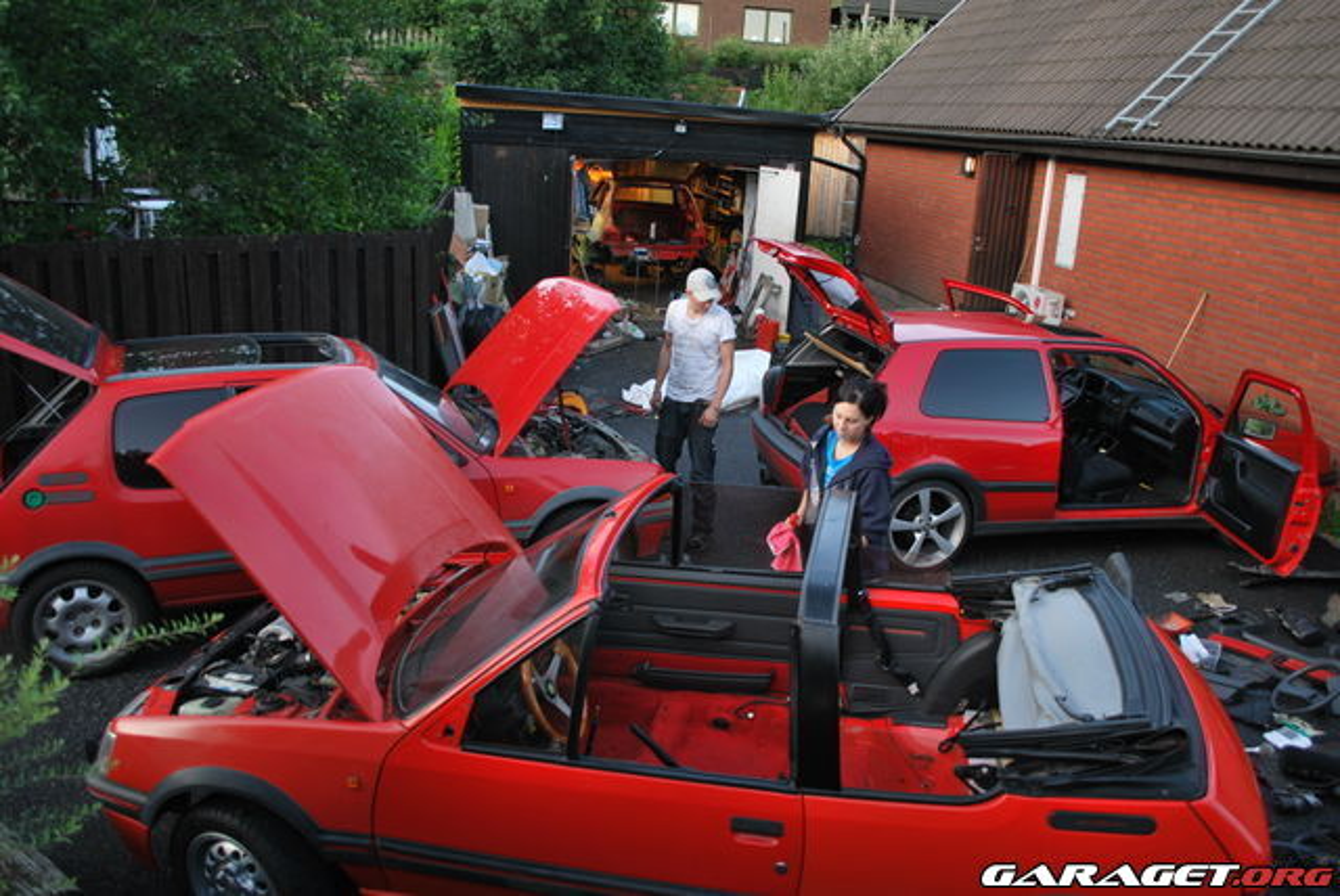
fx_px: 1118
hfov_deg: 61.9
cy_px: 448
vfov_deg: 43.7
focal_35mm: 30
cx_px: 670
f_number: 3.8
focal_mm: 20
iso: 100
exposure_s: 1/50
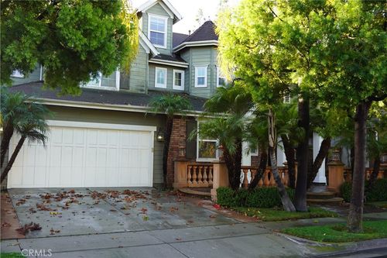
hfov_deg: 53.1
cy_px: 129
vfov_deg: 36.8
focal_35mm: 36
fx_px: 387
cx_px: 194
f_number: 4.5
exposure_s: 1/60
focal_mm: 24
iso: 100
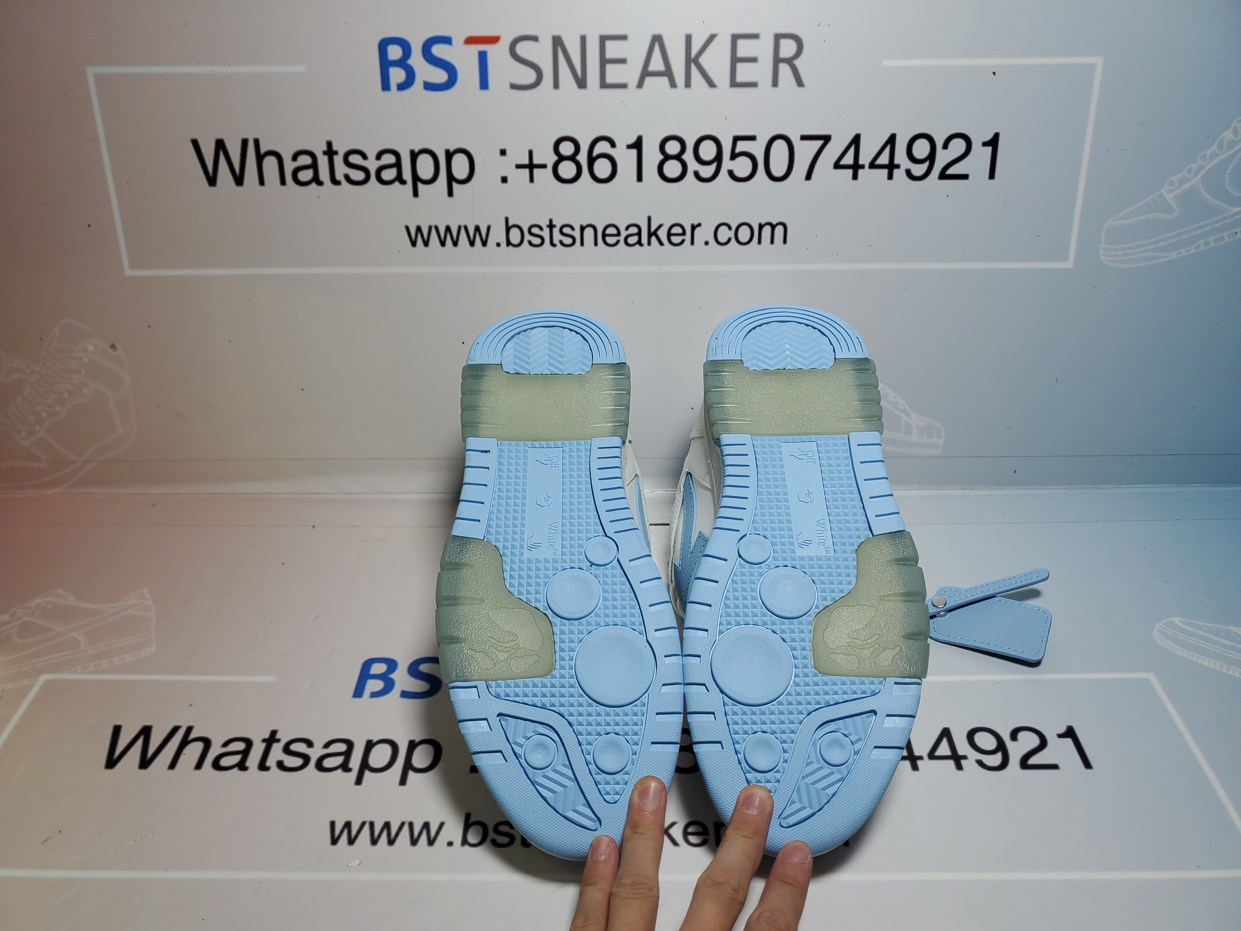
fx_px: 932
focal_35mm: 26
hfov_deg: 67.3
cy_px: 466
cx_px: 620
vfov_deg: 53.1
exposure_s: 1/809
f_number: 1.5
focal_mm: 4.3
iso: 50
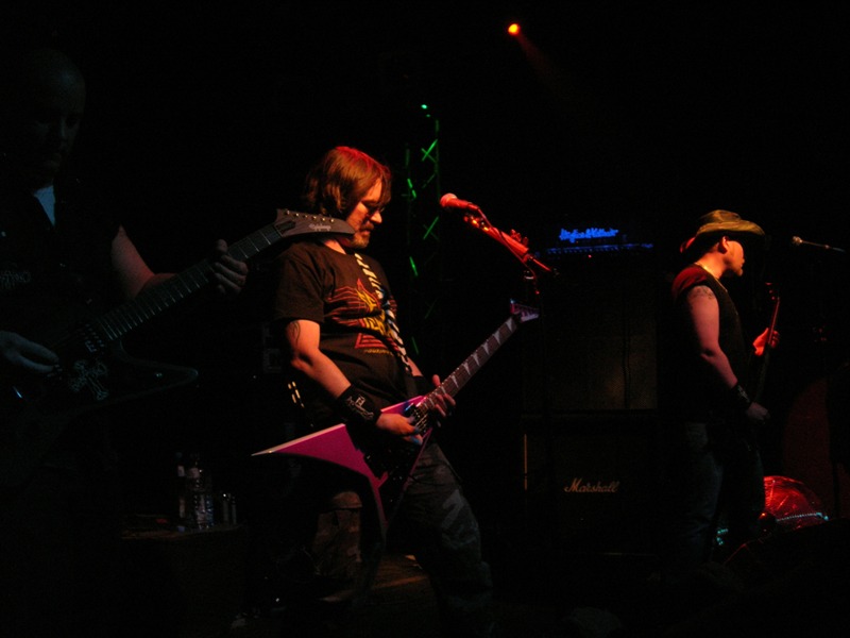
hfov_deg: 45.8
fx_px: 1007
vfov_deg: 35.1
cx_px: 425
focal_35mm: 41
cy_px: 319
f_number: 2.9
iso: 200
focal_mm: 8.5
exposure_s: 1/60
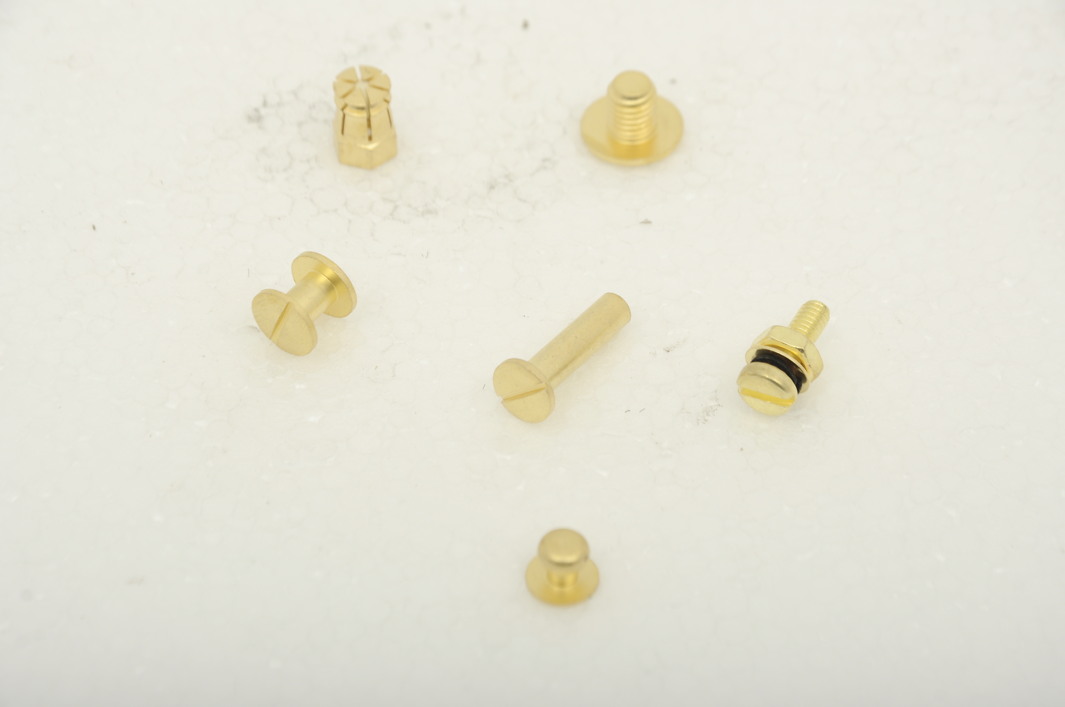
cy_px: 354
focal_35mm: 158
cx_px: 532
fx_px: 4654
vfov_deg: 8.7
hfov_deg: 13.1
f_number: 13
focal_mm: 105
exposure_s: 1/160
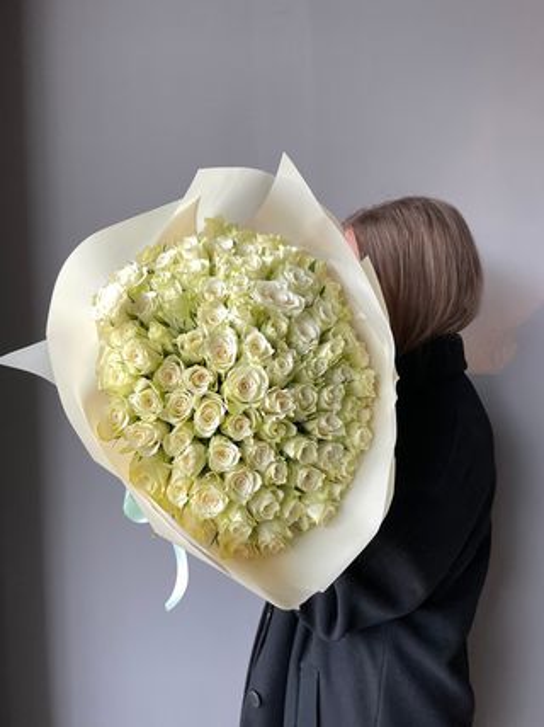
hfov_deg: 53.0
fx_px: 545
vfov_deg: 67.3
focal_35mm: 26
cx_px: 272
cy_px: 364
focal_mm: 5.1
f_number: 1.6
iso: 100
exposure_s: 1/121
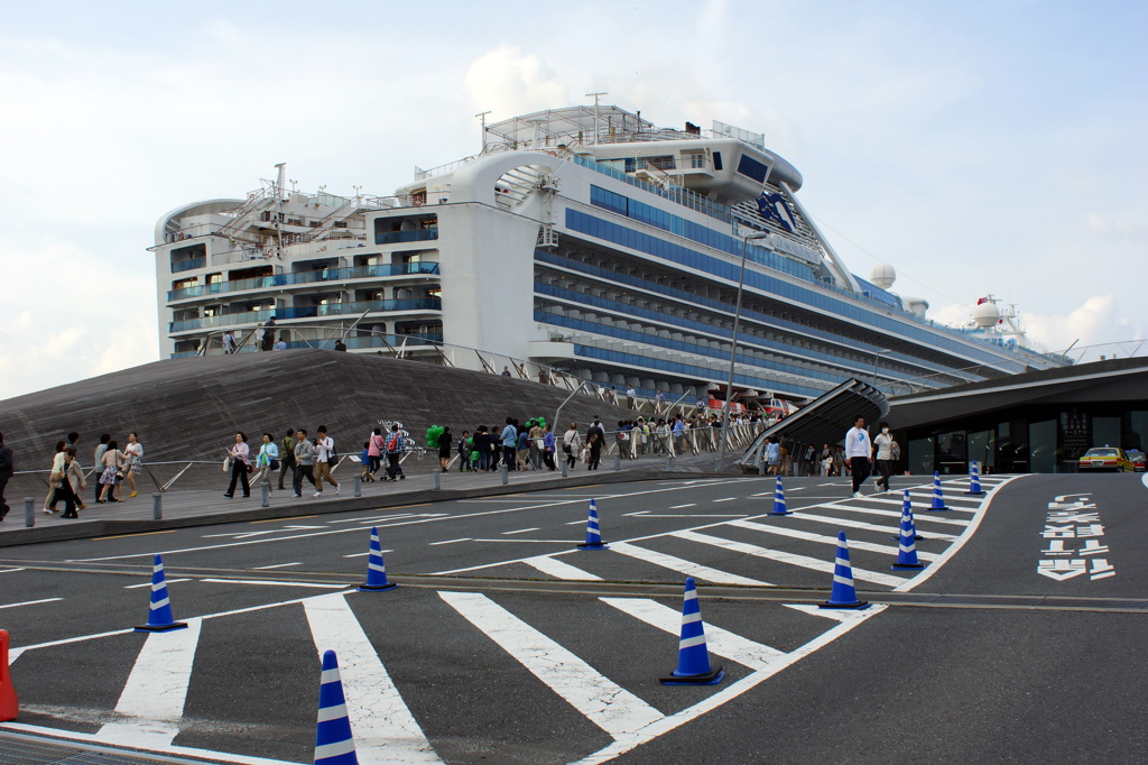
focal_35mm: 42
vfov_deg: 31.9
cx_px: 574
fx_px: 1339
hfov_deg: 46.4
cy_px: 382
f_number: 10
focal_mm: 28
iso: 100
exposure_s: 1/160
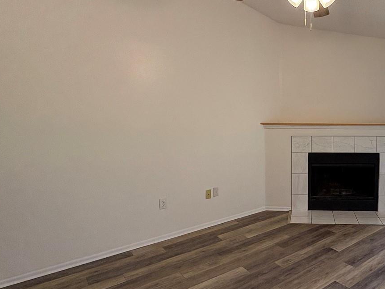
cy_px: 140
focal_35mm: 26
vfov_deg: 53.0
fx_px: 289
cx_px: 301
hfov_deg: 62.3
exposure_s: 1/120
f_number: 2.2
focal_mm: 2.22
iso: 160
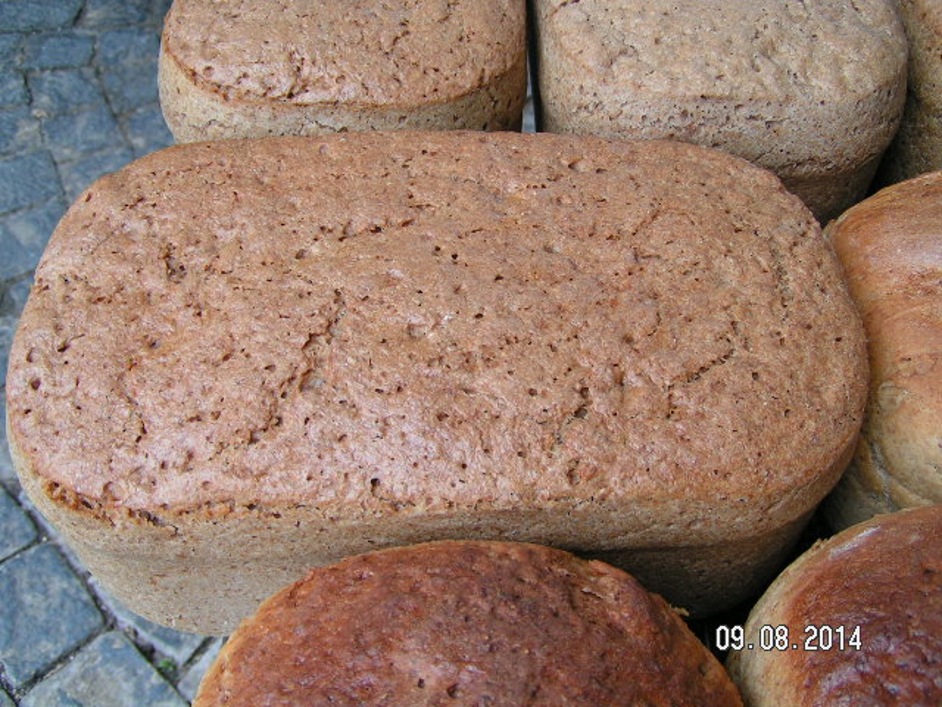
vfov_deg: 37.7
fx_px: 1034
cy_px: 354
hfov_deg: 49.0
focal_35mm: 38
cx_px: 471
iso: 50
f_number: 3.5
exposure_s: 1/50
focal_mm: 5.8
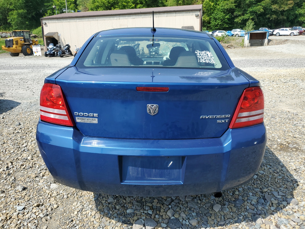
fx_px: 229
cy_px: 114
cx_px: 152
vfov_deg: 53.1
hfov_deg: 67.3
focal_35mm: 26
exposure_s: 1/2000
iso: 50
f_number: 1.5
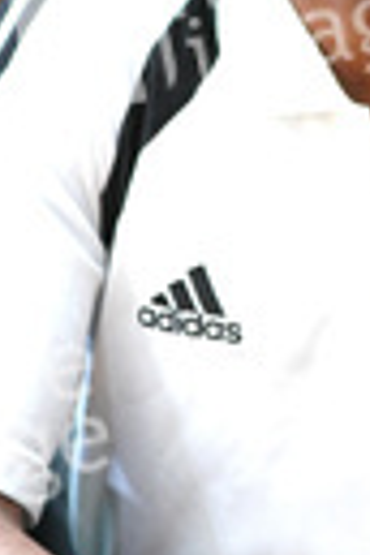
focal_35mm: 927
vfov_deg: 2.2
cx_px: 357
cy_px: 232
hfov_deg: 1.5
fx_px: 14290
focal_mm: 200
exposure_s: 1/160
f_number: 2.8
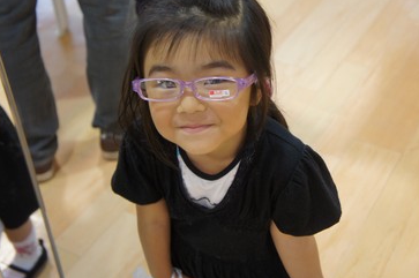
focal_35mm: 55
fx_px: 634
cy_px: 130
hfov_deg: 36.6
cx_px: 211
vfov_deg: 24.7
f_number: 4.5
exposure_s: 1/60
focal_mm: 33
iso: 800
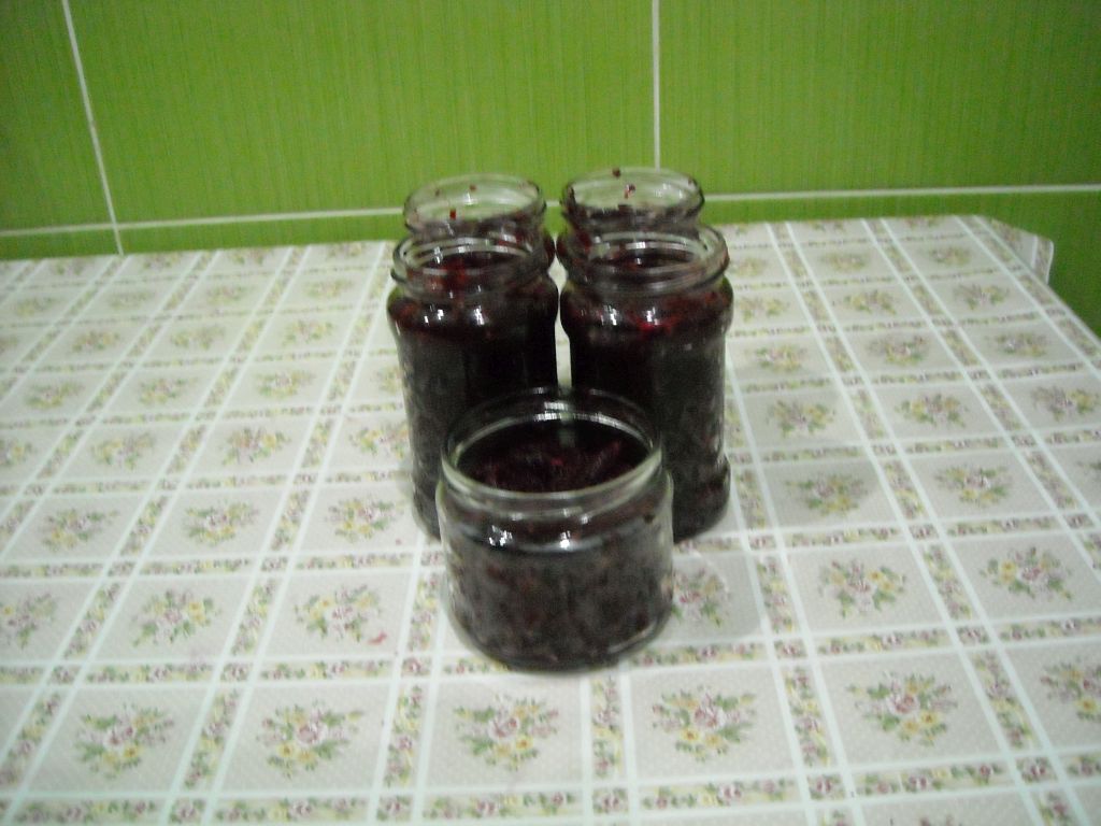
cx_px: 550
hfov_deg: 52.6
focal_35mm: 35
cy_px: 413
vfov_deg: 40.7
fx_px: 1113
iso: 800
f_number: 2.8
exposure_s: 1/27
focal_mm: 5.7
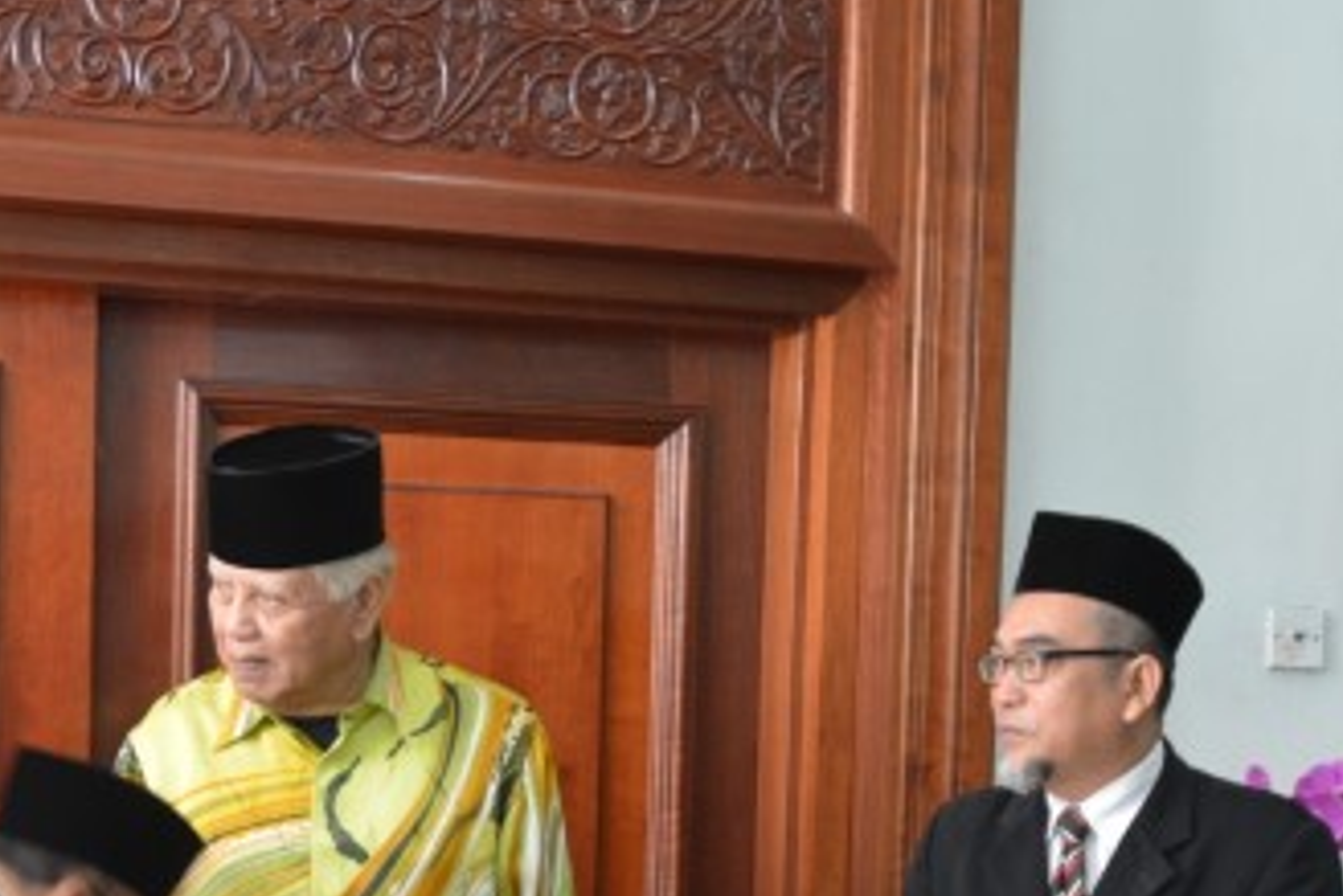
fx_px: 3064
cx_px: 543
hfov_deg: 24.7
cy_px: 904
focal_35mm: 82
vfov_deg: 16.3
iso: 800
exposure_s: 1/40
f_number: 3.8
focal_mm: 25
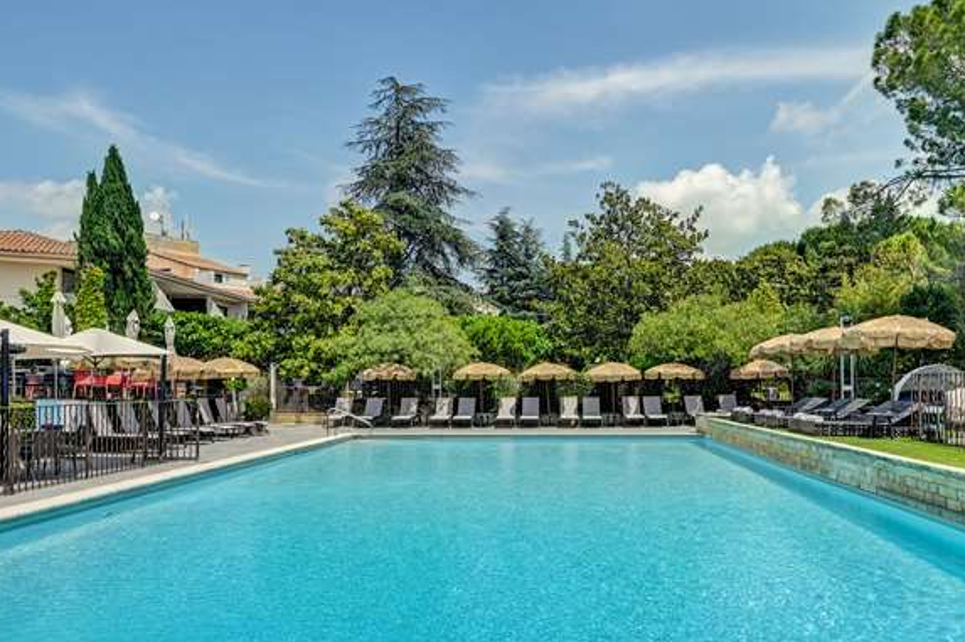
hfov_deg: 71.4
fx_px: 670
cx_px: 524
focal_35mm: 25
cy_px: 302
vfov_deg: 51.2
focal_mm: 14
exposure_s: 1/320
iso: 100
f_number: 11
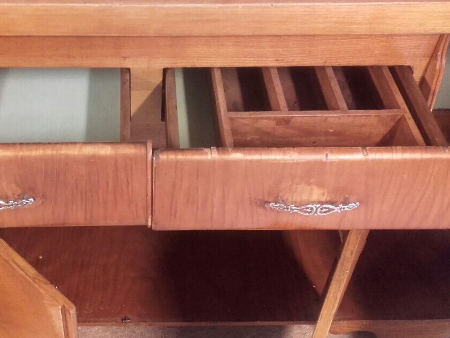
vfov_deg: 30.1
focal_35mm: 48
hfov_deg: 39.0
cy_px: 115
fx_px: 624
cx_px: 137
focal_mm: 3.31
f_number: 2.2
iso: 160
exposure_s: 1/9
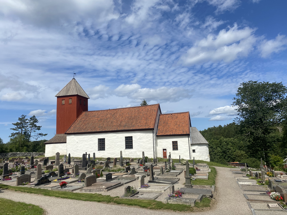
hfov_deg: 67.3
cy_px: 108
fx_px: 216
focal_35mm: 26
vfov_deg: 53.1
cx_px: 144
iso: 32
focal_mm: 4.25
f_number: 1.8
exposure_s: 1/5747
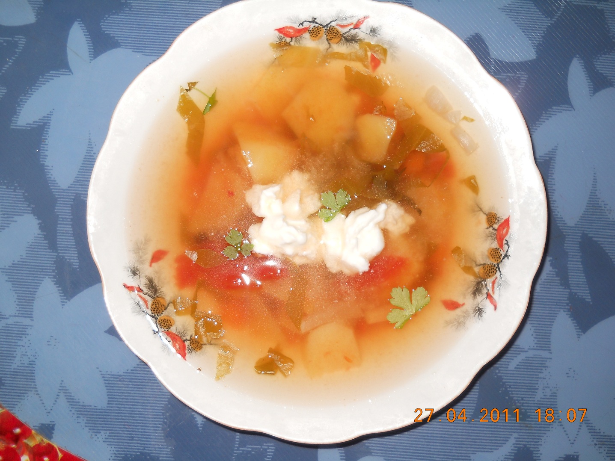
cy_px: 230
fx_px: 728
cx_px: 308
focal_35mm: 41
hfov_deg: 45.8
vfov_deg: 35.1
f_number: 3.1
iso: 80
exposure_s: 1/30
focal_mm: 6.72
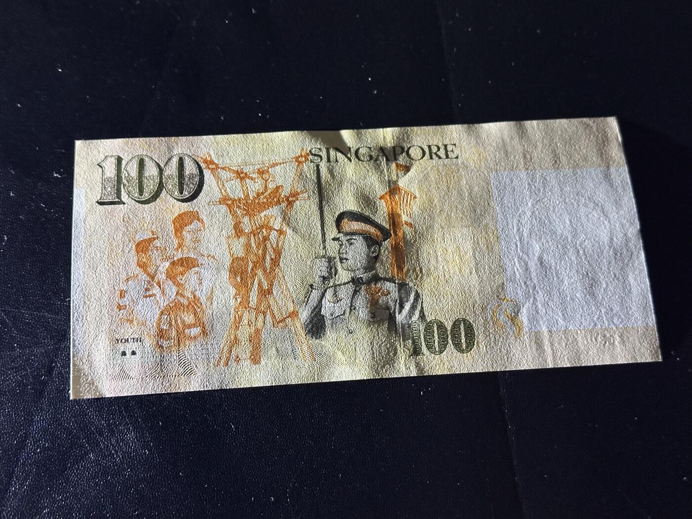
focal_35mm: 48
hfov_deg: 39.7
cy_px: 260
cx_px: 346
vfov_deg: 30.3
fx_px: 960
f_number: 1.78
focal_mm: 6.86
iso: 500
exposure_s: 1/33
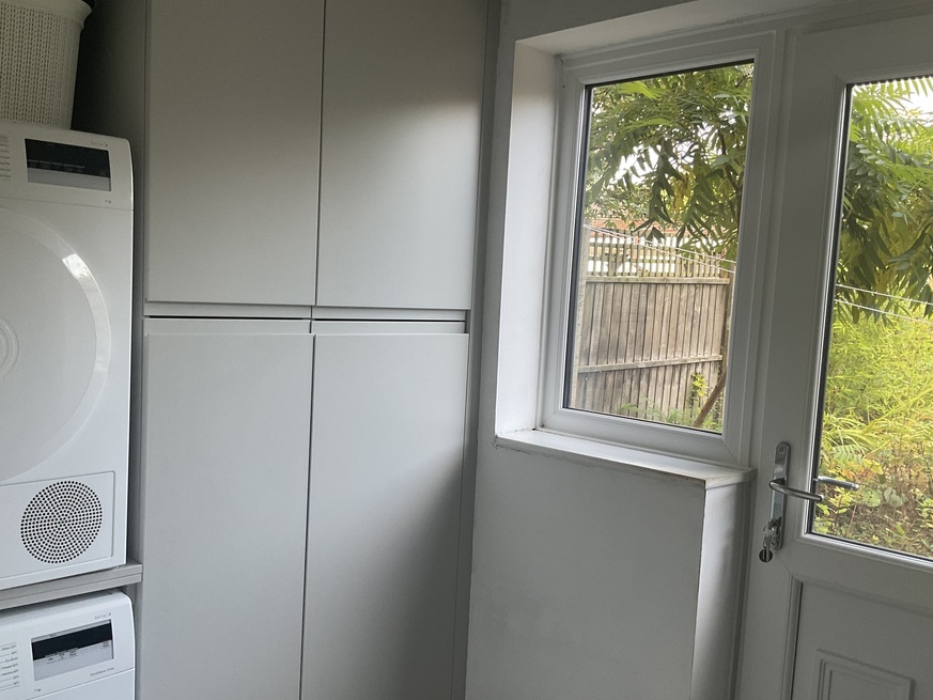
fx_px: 917
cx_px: 423
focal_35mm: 34
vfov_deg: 41.8
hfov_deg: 53.9
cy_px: 373
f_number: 1.8
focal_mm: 3
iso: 64
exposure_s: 1/100
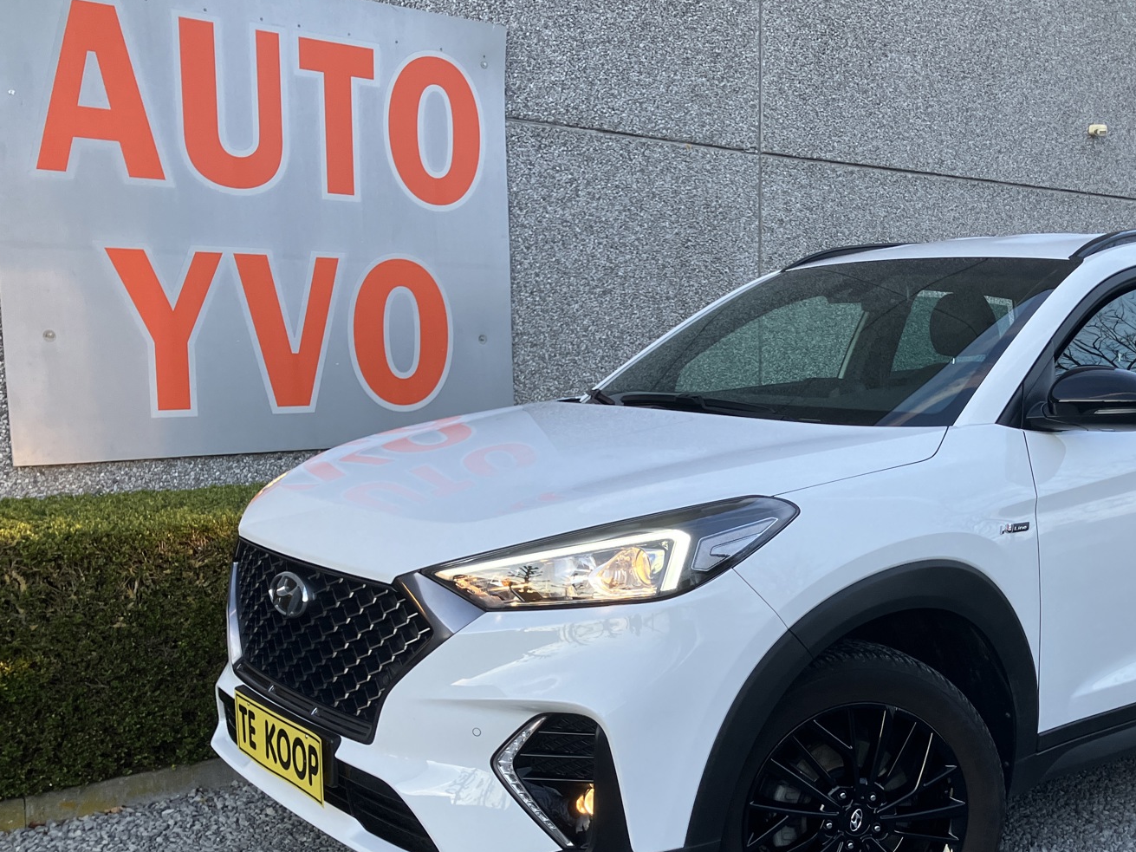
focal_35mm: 41
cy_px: 529
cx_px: 763
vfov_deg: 35.0
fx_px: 1345
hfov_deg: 45.1
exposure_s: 1/119
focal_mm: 3.99
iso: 80
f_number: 1.8
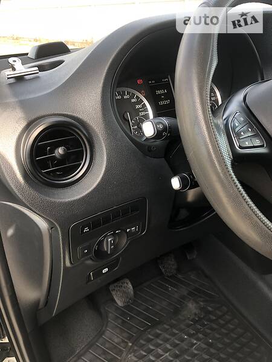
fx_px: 293
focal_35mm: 28
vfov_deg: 63.4
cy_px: 181
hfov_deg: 49.7
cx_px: 136
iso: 64
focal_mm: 4
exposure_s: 1/120
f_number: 1.8
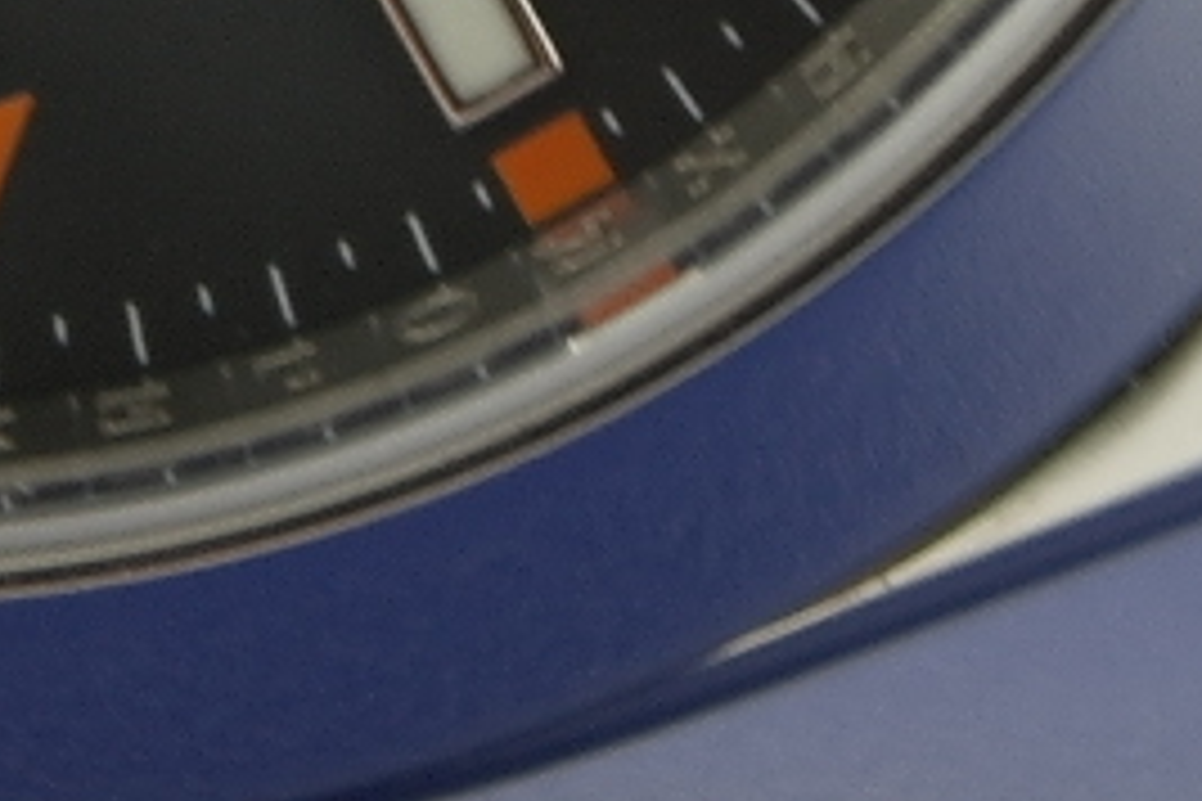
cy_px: -968
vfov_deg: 2.5
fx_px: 18496
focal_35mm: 554
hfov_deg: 3.7
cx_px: -108
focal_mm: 50
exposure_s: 1/60
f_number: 6.3
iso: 100
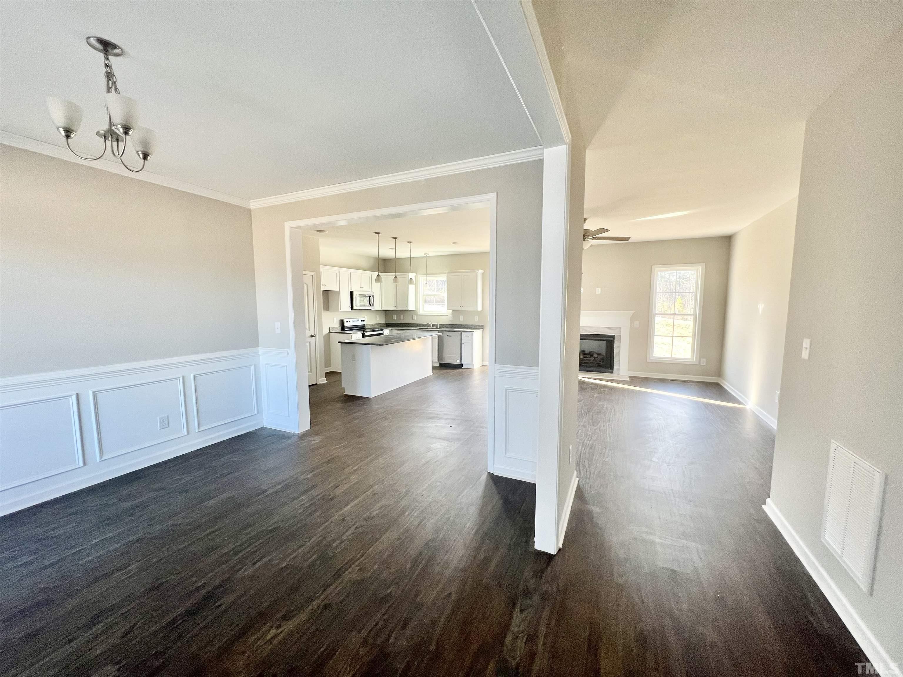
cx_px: 452
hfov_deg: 106.2
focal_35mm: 13
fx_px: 339
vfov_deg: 89.9
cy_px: 338
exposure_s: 1/99
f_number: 1.8
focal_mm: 1.57
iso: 100
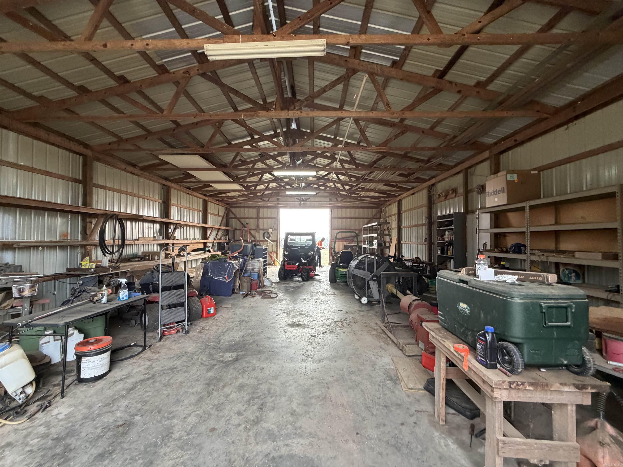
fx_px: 252
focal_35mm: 14
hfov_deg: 102.1
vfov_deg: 85.7
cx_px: 312
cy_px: 234
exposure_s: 1/114
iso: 320
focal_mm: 2.22
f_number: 2.2
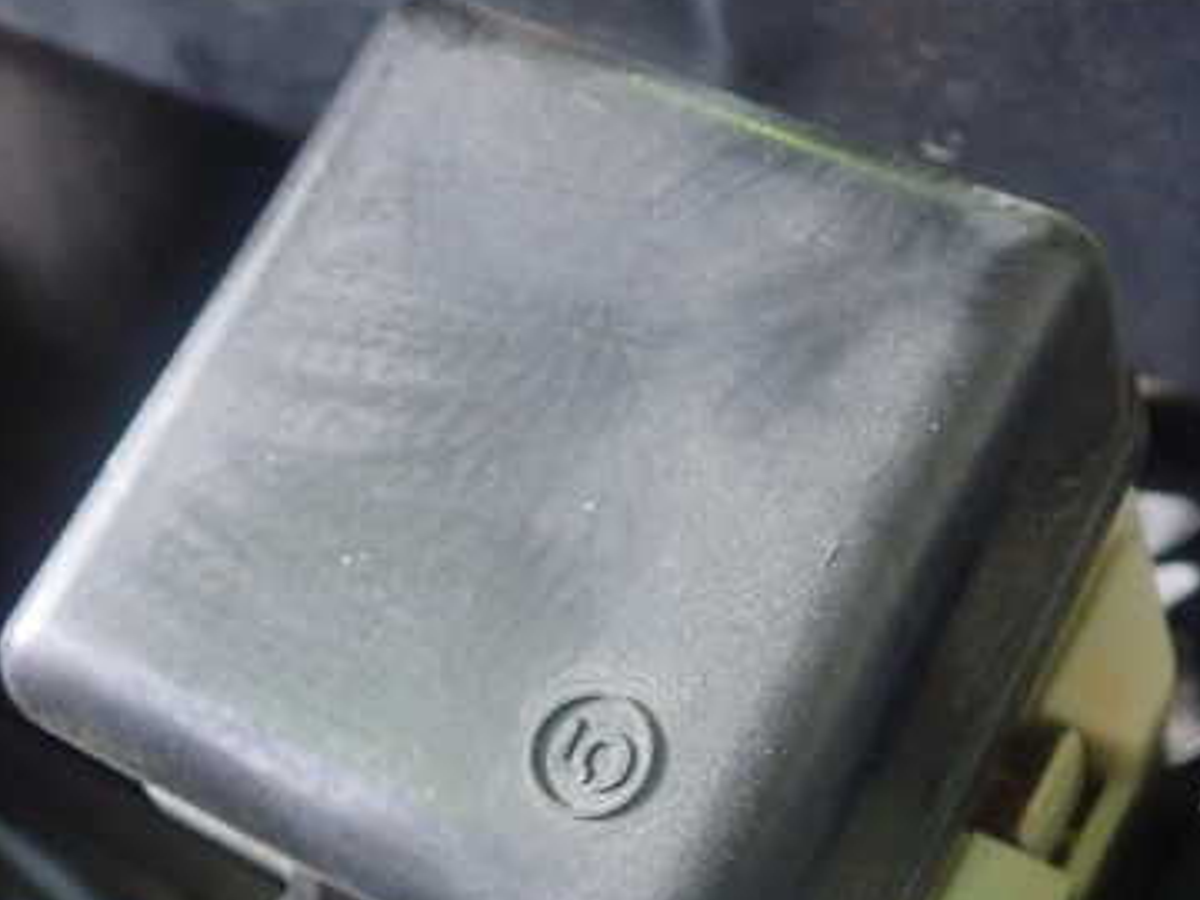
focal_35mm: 50
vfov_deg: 28.8
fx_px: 1733
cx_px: 827
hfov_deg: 37.7
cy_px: 650
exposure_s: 1/30
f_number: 2.3
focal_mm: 5.5
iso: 1000
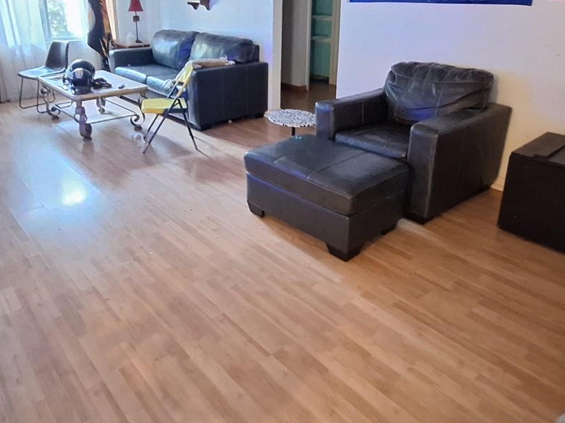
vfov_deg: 51.8
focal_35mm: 26
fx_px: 424
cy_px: 133
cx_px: 244
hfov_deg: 67.0
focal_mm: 1.74
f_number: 2.2
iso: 800
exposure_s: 1/10
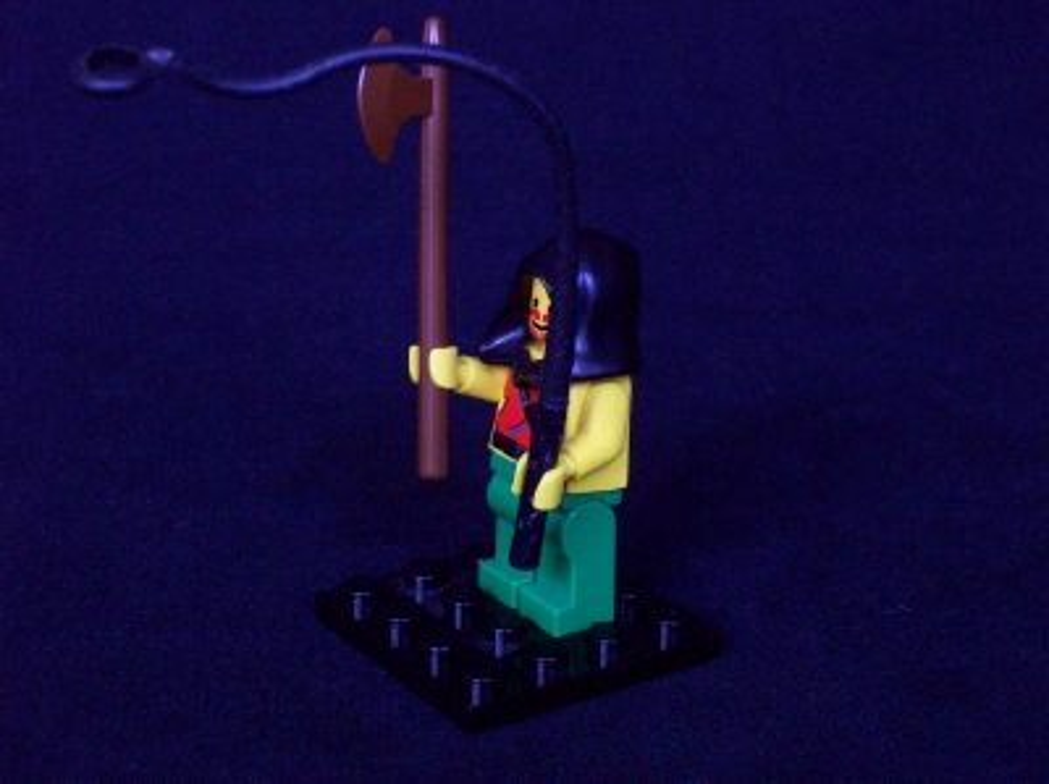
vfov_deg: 16.9
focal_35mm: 87
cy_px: 392
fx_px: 2633
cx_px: 524
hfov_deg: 22.5
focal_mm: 14.3
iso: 160
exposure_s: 1/11.3
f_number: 4.3
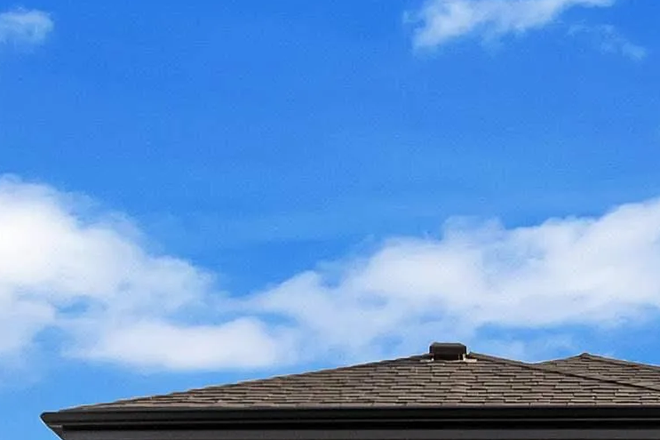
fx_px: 1668
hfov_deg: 21.9
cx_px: 592
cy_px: 885
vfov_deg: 13.0
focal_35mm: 91
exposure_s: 1/1500
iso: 100
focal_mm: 8.38
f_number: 2.4
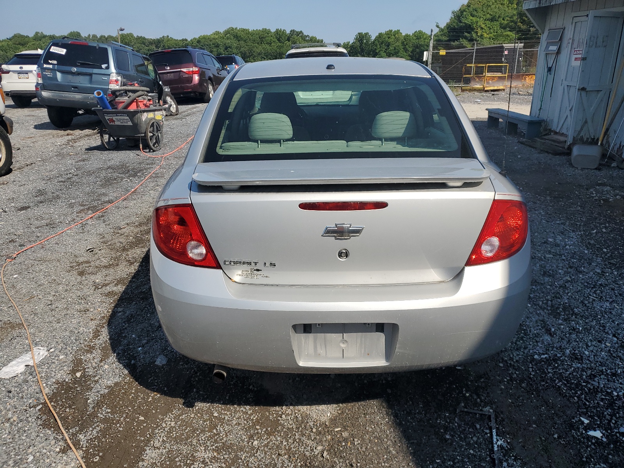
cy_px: 234
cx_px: 312
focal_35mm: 26
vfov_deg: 53.1
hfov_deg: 67.3
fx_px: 469
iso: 50
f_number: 1.5
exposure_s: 1/5000
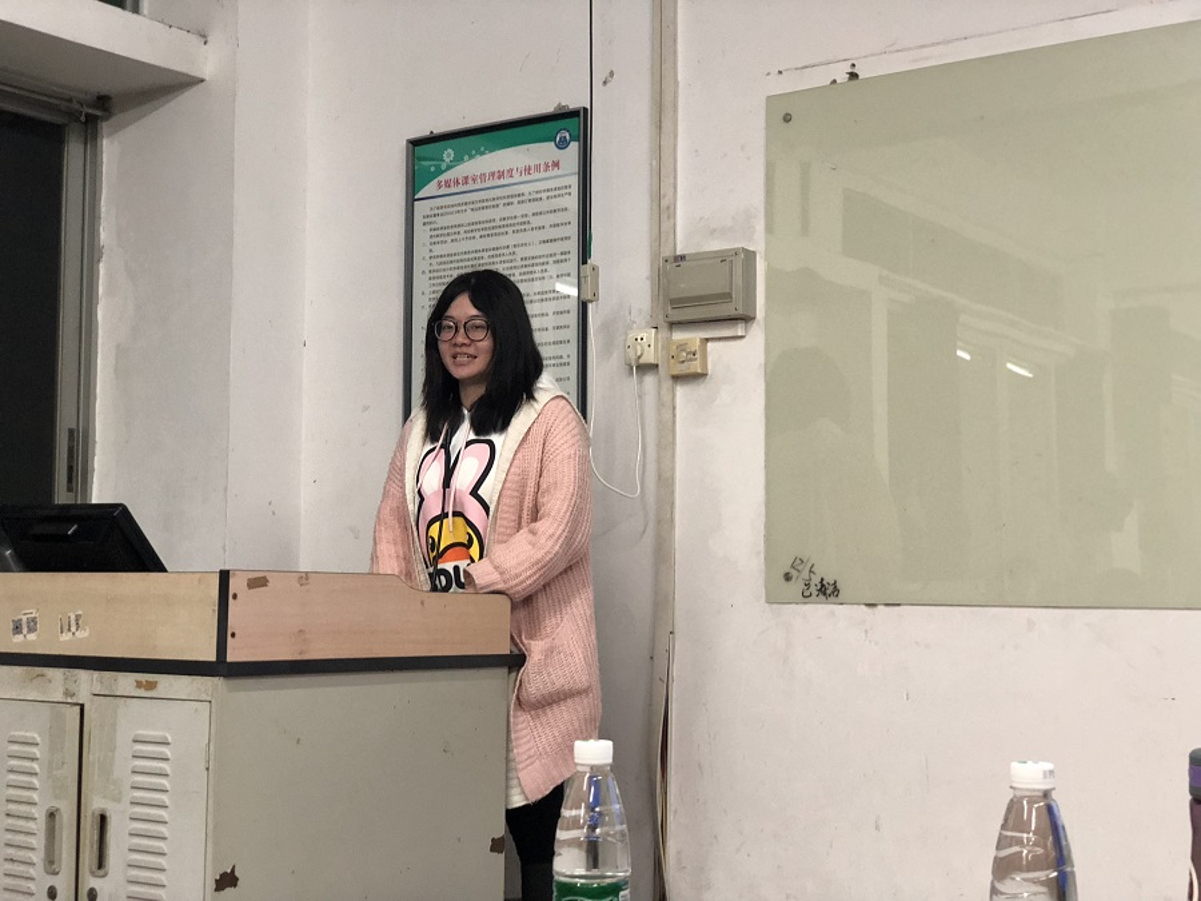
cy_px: 450
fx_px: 1804
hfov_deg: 36.8
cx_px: 600
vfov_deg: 28.0
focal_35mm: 52
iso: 160
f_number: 2.4
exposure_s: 1/20
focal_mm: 6
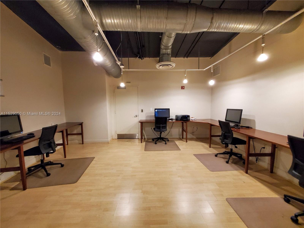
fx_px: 114
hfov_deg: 106.2
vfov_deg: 89.9
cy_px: 114
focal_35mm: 13
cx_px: 152
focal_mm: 1.8
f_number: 2.2
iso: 640
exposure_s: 1/29
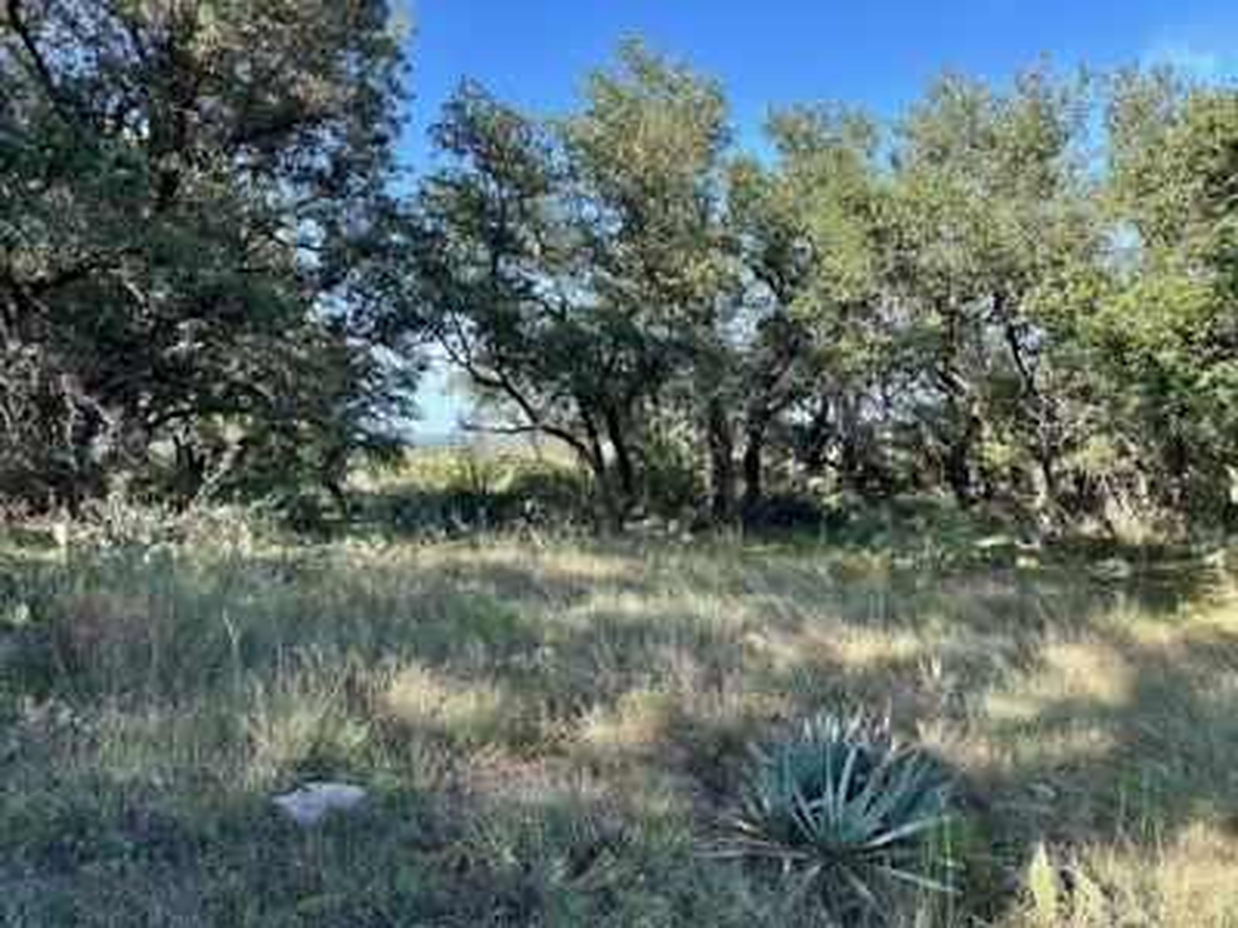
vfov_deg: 56.8
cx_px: 619
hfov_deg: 71.6
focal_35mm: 24
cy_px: 464
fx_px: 858
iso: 80
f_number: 1.78
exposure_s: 1/773
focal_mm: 6.86
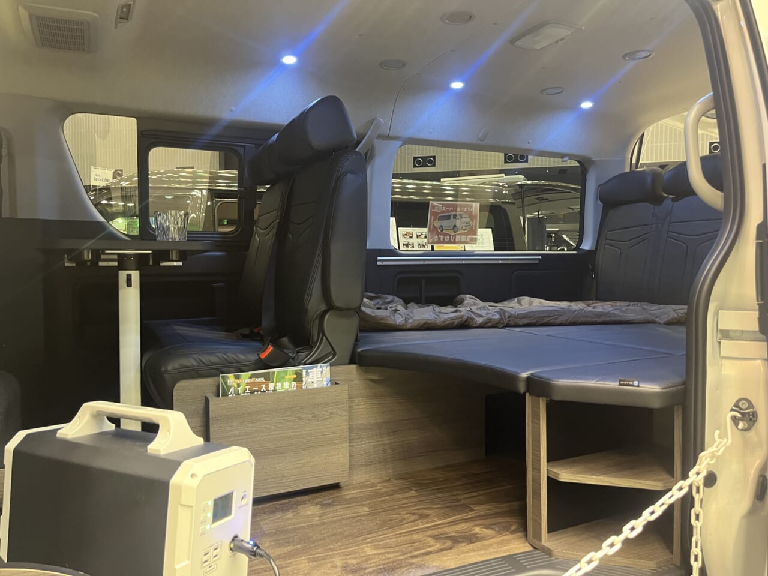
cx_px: 384
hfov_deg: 67.3
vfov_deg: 53.1
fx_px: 577
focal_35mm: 26
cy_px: 288
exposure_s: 1/60
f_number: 1.6
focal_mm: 5.1
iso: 500
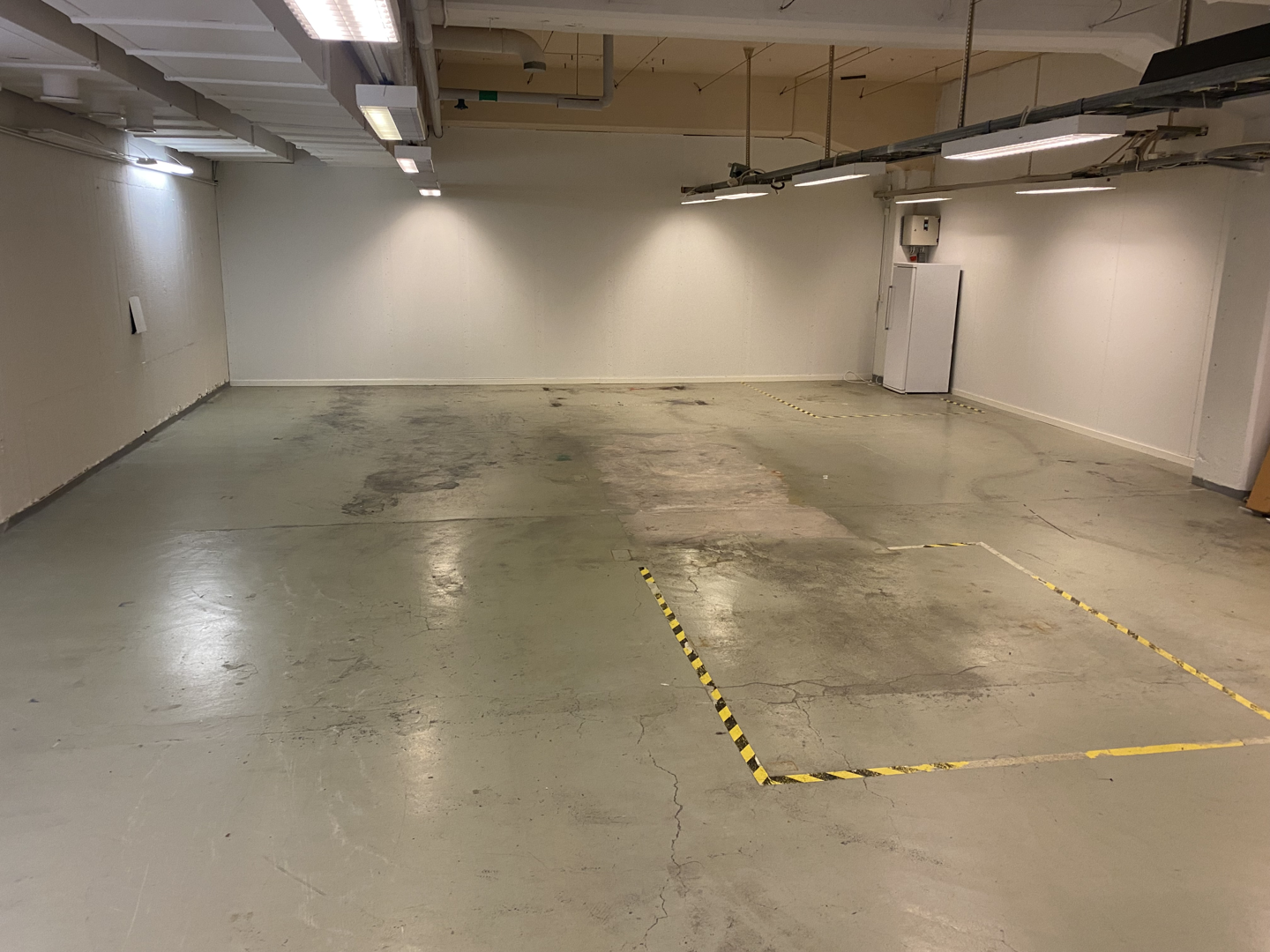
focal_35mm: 26
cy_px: 476
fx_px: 954
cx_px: 635
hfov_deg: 67.3
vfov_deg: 53.1
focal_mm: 4.25
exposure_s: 1/50
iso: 125
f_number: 1.8
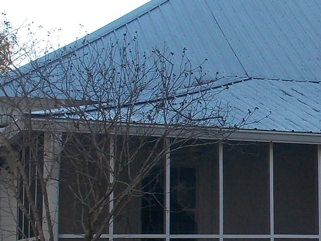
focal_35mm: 104
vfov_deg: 14.2
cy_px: 190
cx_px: 358
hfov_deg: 18.2
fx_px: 964
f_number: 3.1
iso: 80
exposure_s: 1/320
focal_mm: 4.3
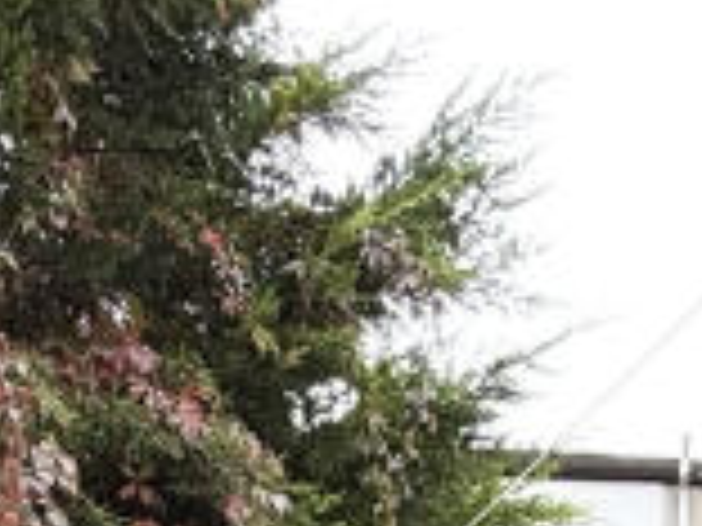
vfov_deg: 10.1
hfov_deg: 21.1
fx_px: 1866
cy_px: 1717
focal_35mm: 92
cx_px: 536
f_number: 2.2
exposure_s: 1/99
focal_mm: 2.22
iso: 64
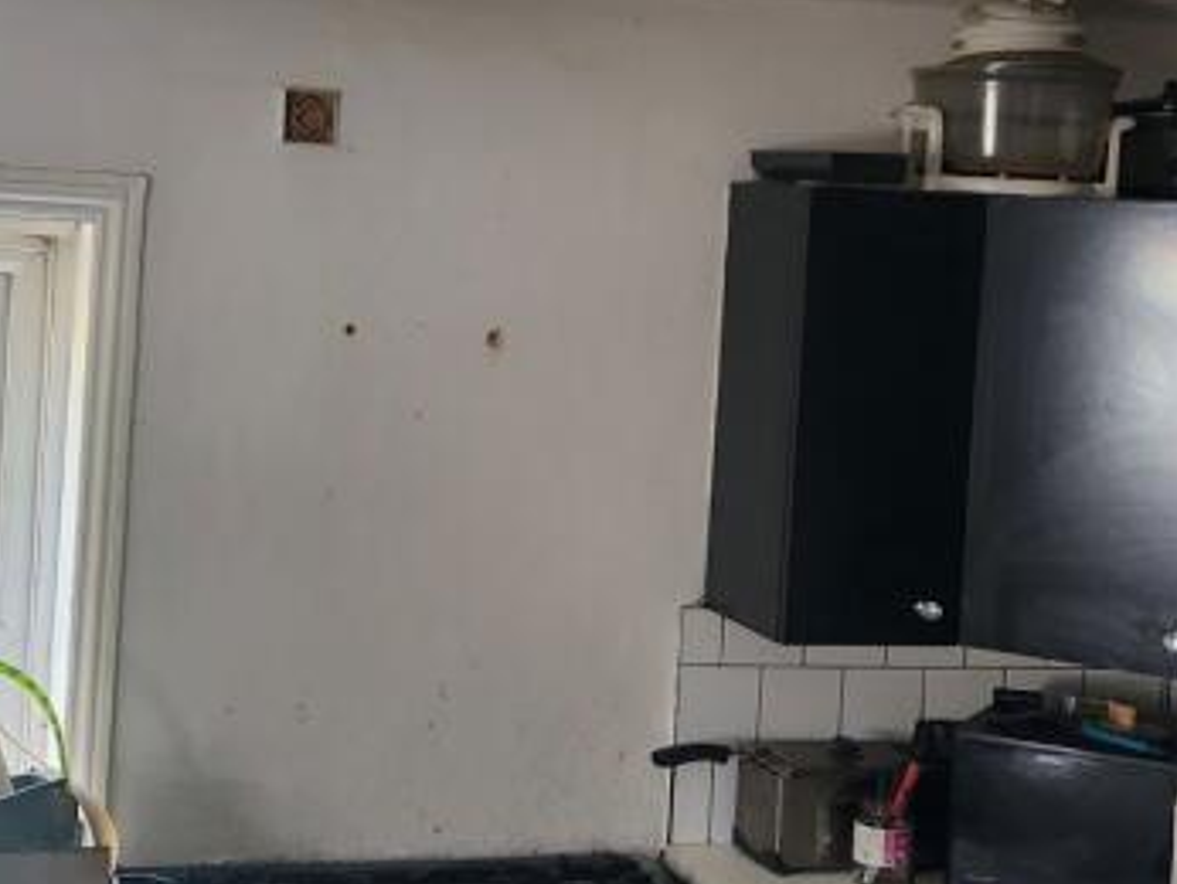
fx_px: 2314
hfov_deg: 28.3
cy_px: 316
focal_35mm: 68
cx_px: 374
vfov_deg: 21.6
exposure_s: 1/100
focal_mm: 5.4
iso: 250
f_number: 1.8
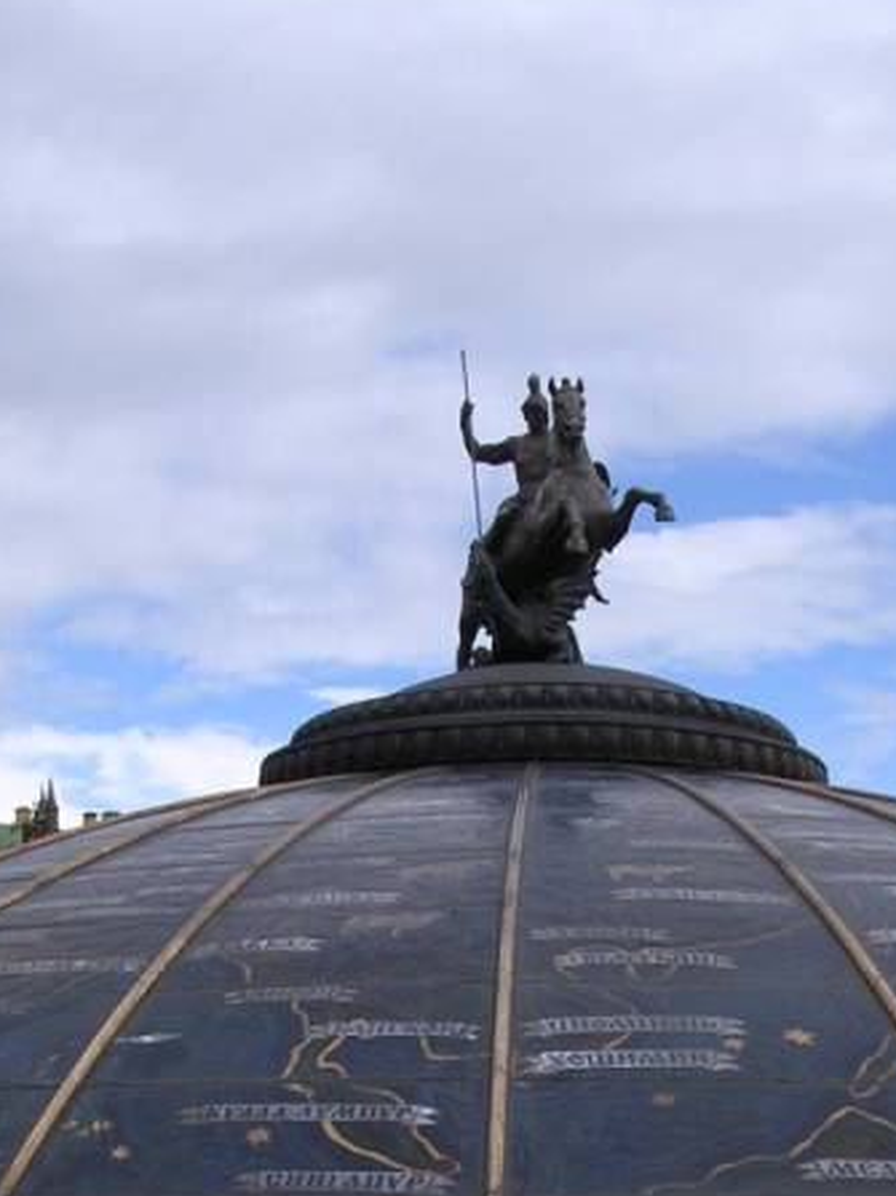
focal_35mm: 68
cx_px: 492
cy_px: 991
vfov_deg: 27.9
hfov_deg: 21.6
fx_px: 2348
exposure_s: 1/268
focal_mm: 5.8
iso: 100
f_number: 5.6
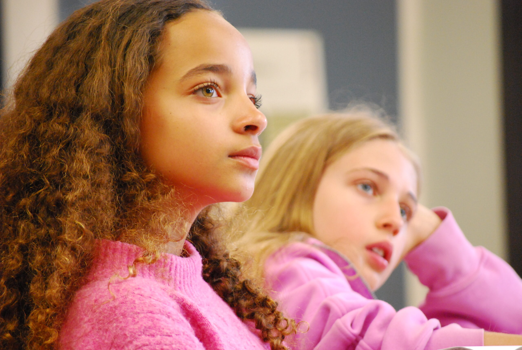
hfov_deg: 8.3
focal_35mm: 248
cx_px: 261
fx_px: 3593
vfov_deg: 5.6
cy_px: 175
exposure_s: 1/30
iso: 1600
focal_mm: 165
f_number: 5.6
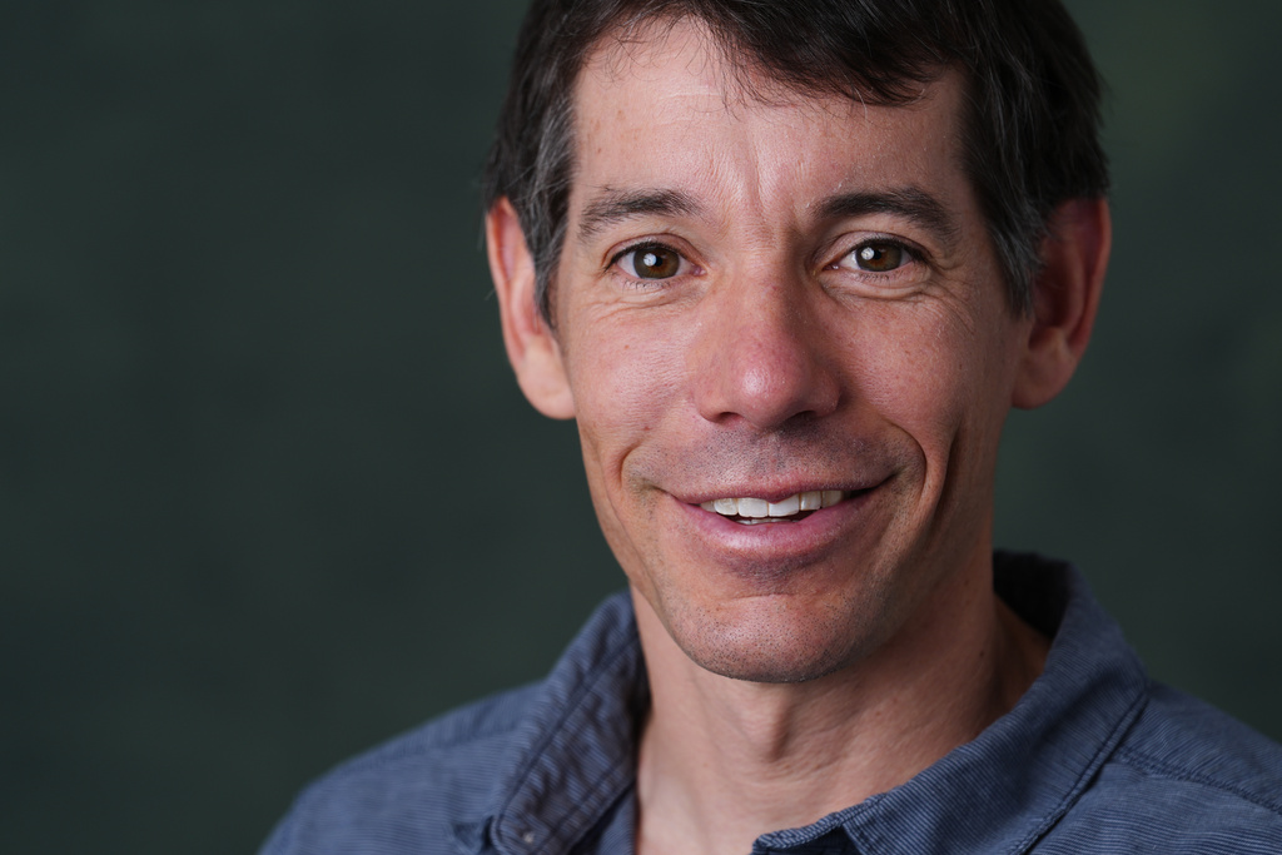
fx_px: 7123
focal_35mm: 200
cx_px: 641
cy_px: 428
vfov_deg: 6.9
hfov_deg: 10.3
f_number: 5.6
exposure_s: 1/320
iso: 200
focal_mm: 200
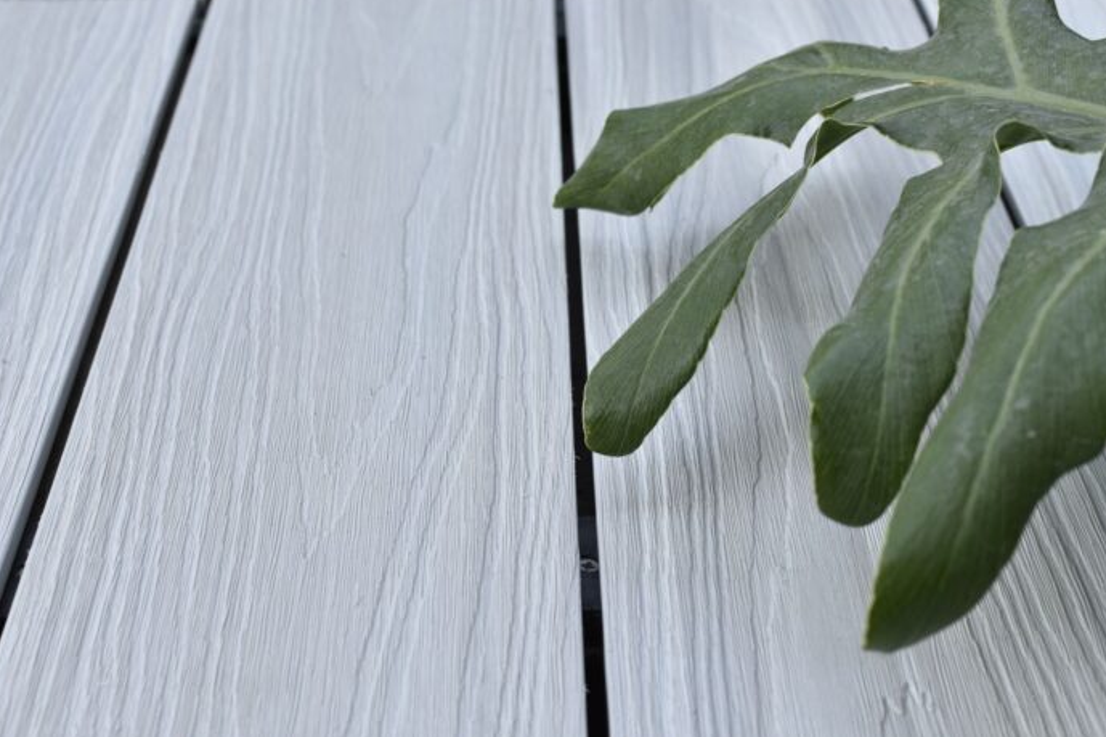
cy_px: 400
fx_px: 1798
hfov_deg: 34.2
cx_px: 552
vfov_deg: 23.1
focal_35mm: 59
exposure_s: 1/80
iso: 100
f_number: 5
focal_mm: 35
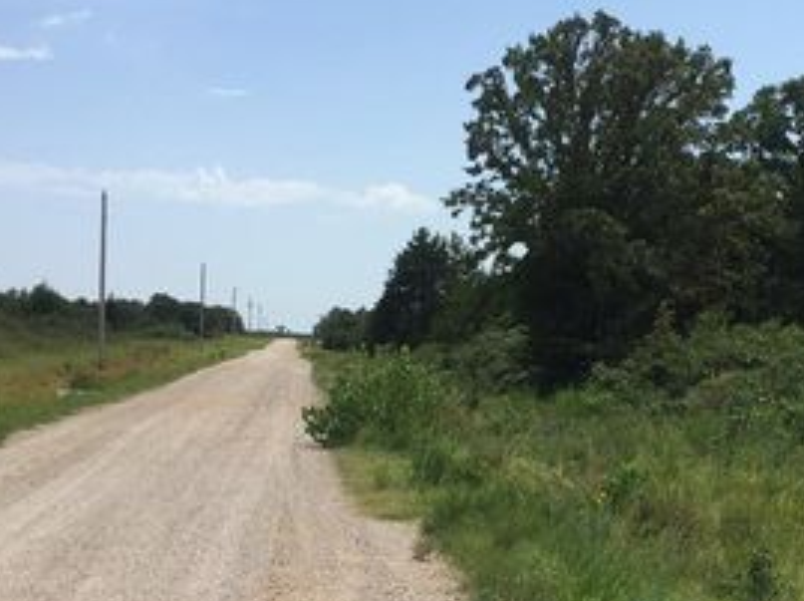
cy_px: 345
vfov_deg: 26.9
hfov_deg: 34.9
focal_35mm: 54
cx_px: 586
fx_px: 1253
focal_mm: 4.15
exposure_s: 1/2083
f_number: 2.2
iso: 32
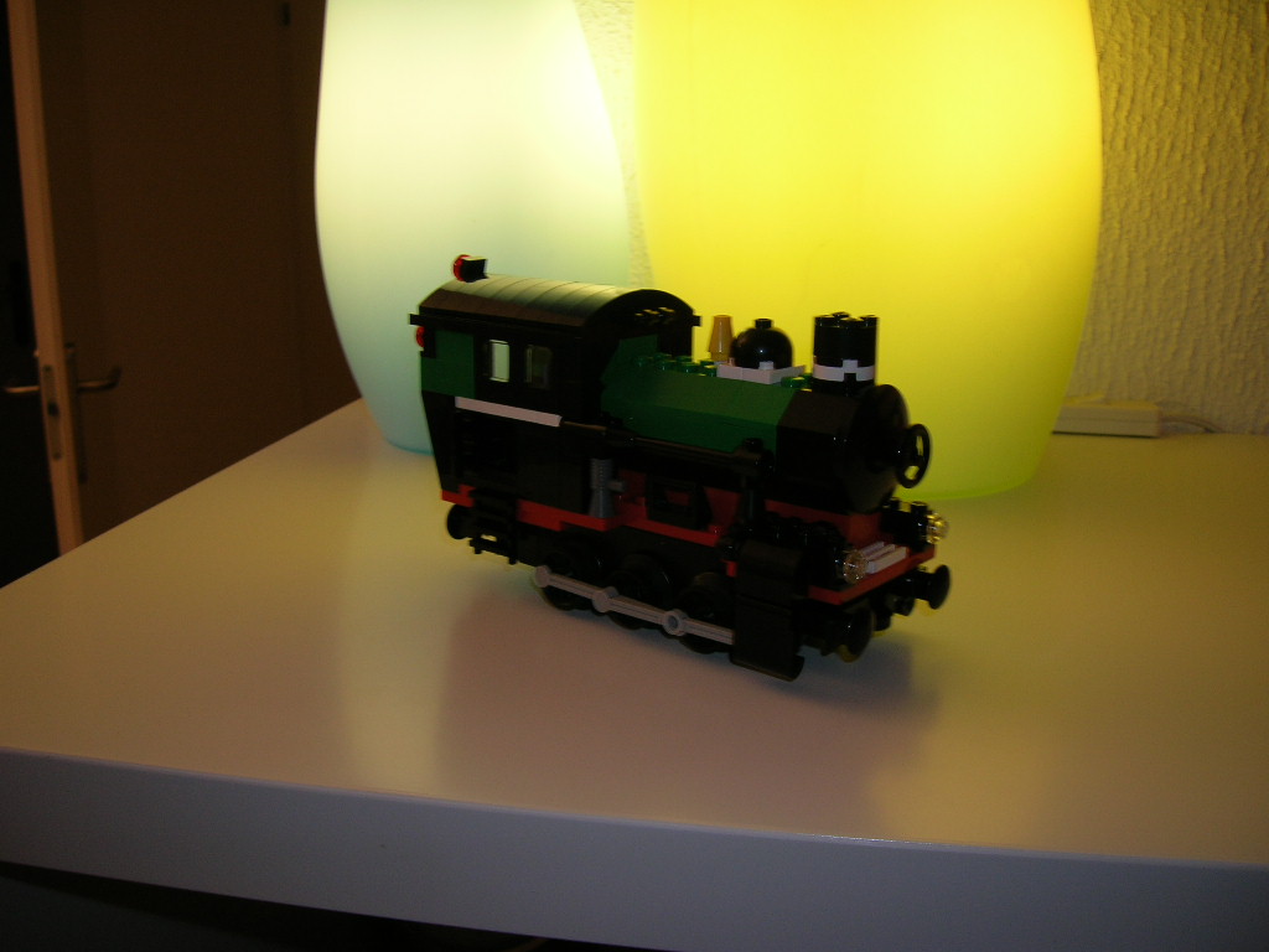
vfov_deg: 41.8
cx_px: 634
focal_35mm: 34
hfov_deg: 54.0
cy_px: 476
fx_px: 1246
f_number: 2.9
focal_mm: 5.7
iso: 50
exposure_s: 1/30
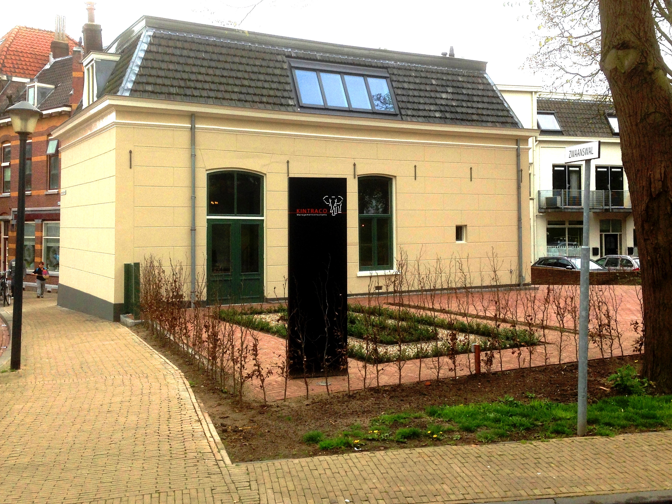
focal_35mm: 41
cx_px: 351
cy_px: 201
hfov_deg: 45.8
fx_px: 796
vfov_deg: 35.0
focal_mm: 4.12
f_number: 2.4
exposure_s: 1/686
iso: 50
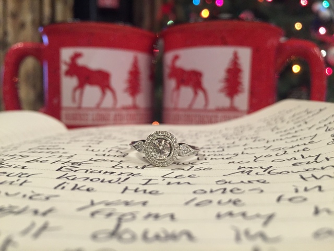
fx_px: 280
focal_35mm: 29
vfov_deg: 48.2
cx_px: 167
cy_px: 126
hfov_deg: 61.7
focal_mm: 4.15
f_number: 2.2
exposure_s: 1/30
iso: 160
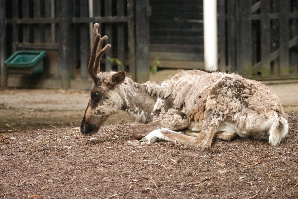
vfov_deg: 7.8
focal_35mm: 175
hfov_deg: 11.7
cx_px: 149
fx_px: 1448
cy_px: 99
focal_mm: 116
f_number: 4.8
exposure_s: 1/180
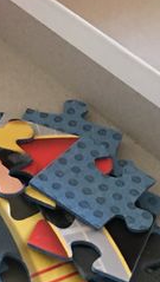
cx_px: -154
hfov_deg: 8.7
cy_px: 51
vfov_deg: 16.1
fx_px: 992
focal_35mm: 132
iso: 160
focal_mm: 4.15
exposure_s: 1/33
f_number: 2.2
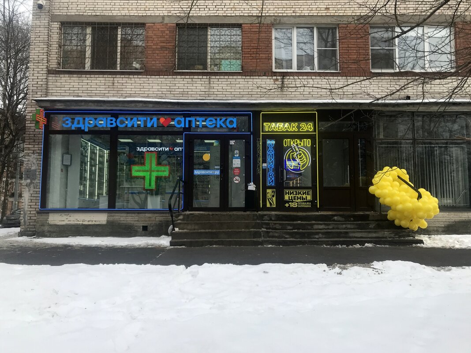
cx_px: 236
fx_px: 381
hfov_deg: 63.4
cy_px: 176
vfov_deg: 49.7
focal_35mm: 28
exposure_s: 1/684
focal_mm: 3.99
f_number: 1.8
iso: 20
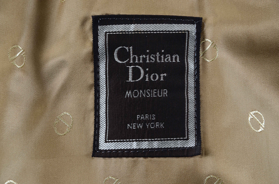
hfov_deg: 13.1
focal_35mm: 158
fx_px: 1218
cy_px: 92
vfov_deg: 8.7
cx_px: 140
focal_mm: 105
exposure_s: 1/80
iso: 160
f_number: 8
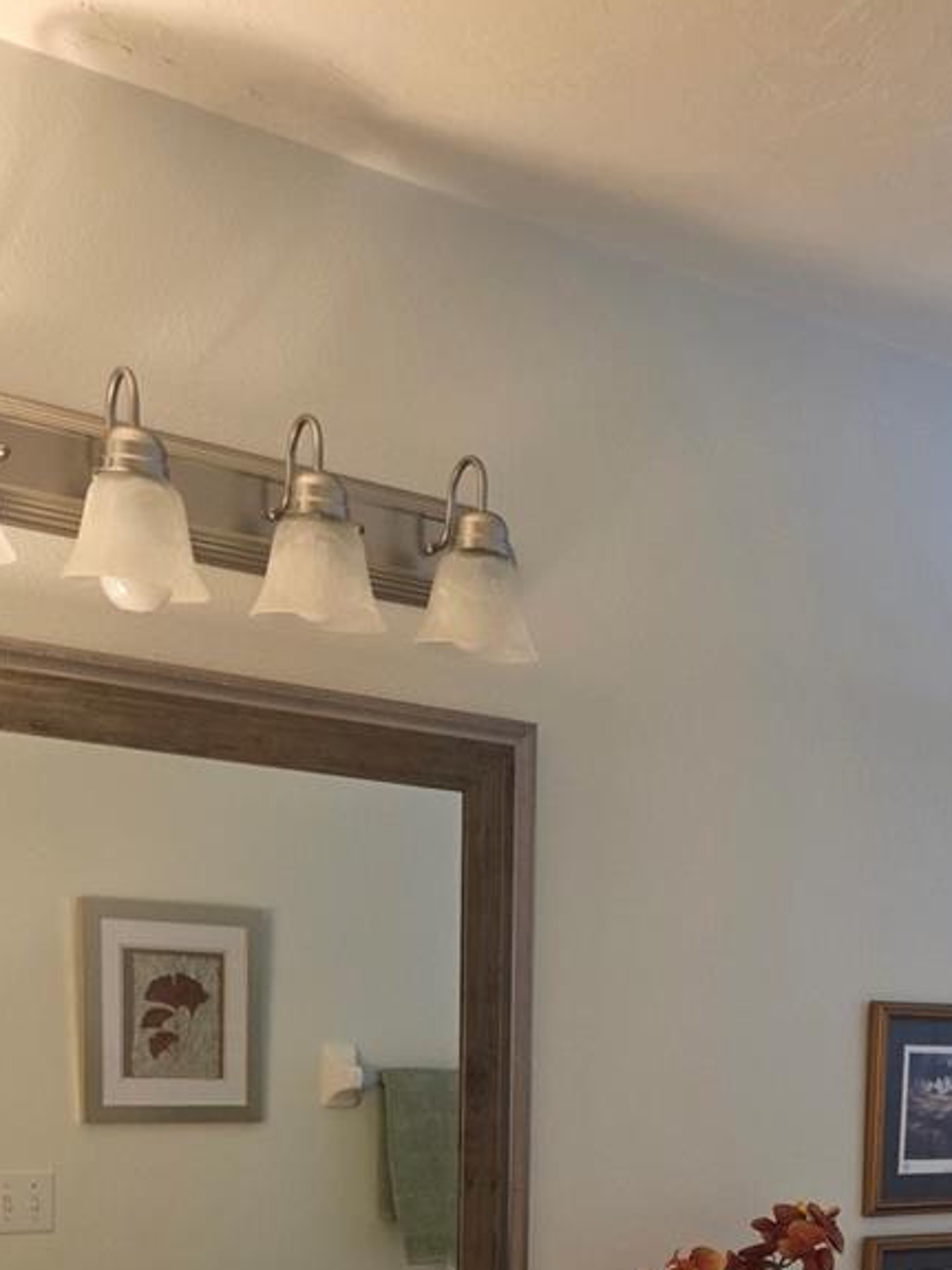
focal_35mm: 48
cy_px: 1232
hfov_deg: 29.3
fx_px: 1761
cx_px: 811
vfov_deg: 36.2
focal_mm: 6.25
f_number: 1.7
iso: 320
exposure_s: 1/120
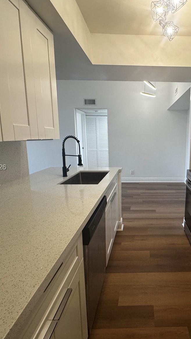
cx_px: 149
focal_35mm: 21
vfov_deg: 83.8
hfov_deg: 50.8
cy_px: 168
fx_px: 189
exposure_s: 1/120
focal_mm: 2.22
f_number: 2.2
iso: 200
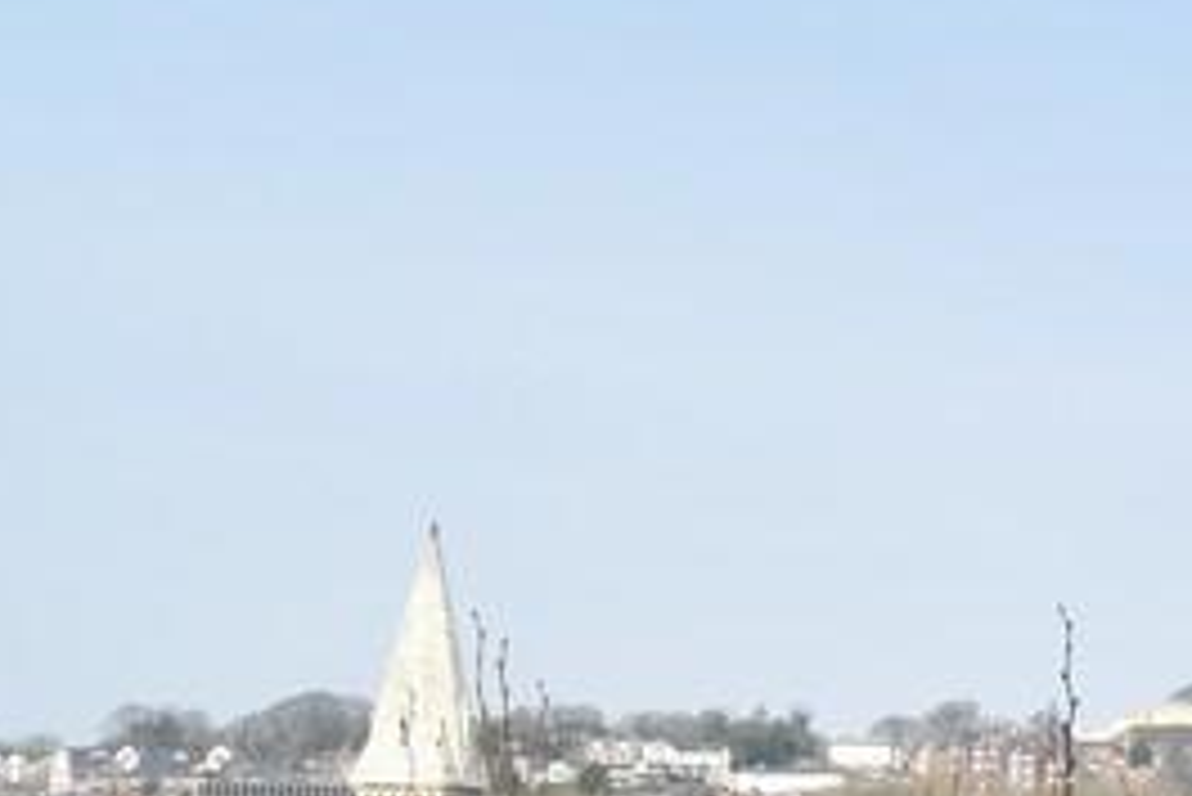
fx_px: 1921
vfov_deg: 22.6
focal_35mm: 58
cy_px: 771
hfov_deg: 21.1
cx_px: 2204
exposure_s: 1/200
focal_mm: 10
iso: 200
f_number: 8
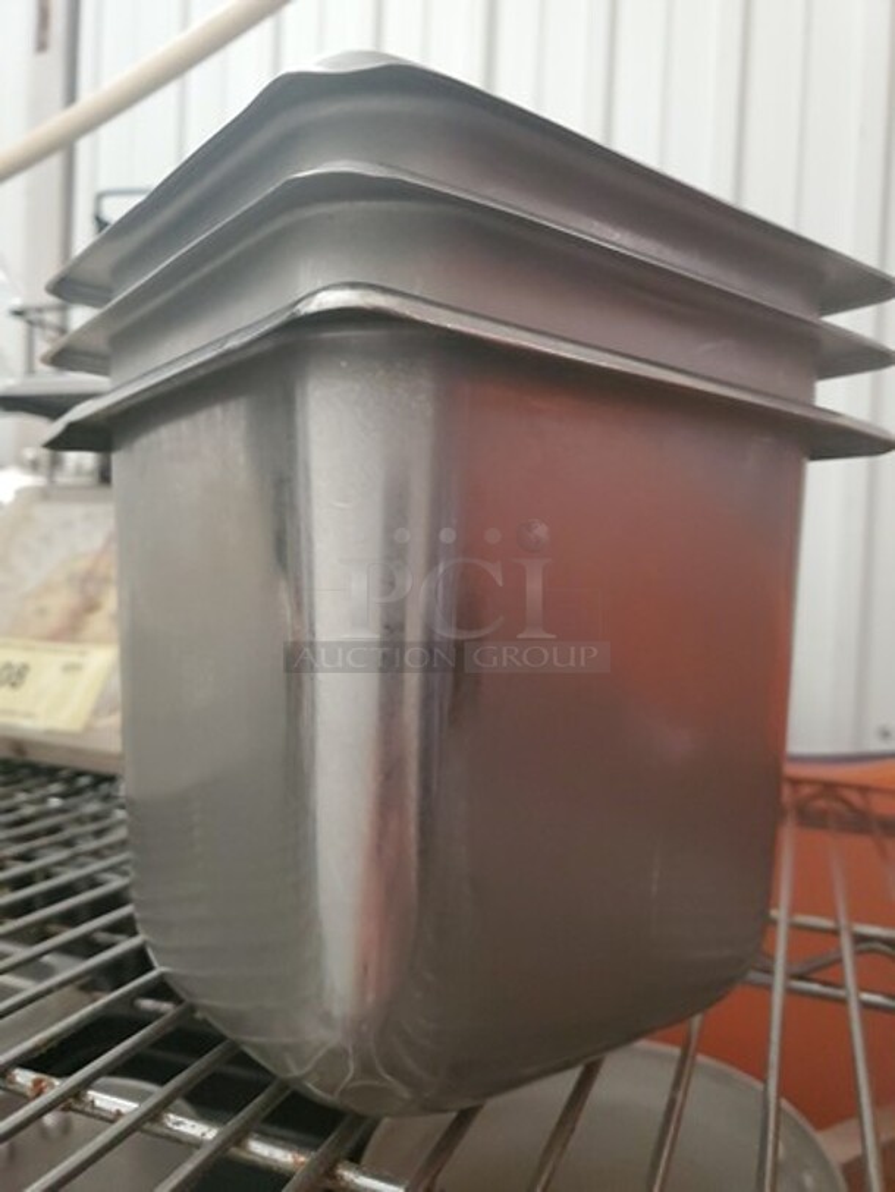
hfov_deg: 53.1
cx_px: 448
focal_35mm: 26
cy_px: 596
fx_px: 896
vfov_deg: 67.3
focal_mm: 4.3
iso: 320
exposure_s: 1/50
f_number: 1.5
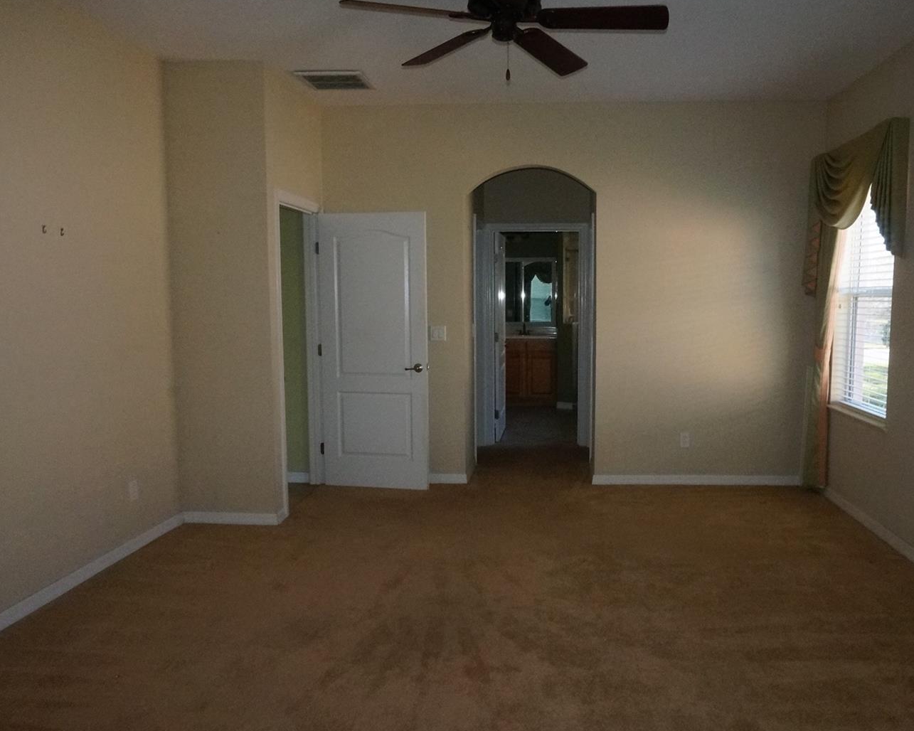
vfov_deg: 51.5
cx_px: 524
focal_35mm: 28
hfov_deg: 61.9
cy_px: 368
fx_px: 757
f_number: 14
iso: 3200
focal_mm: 16
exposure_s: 1/60
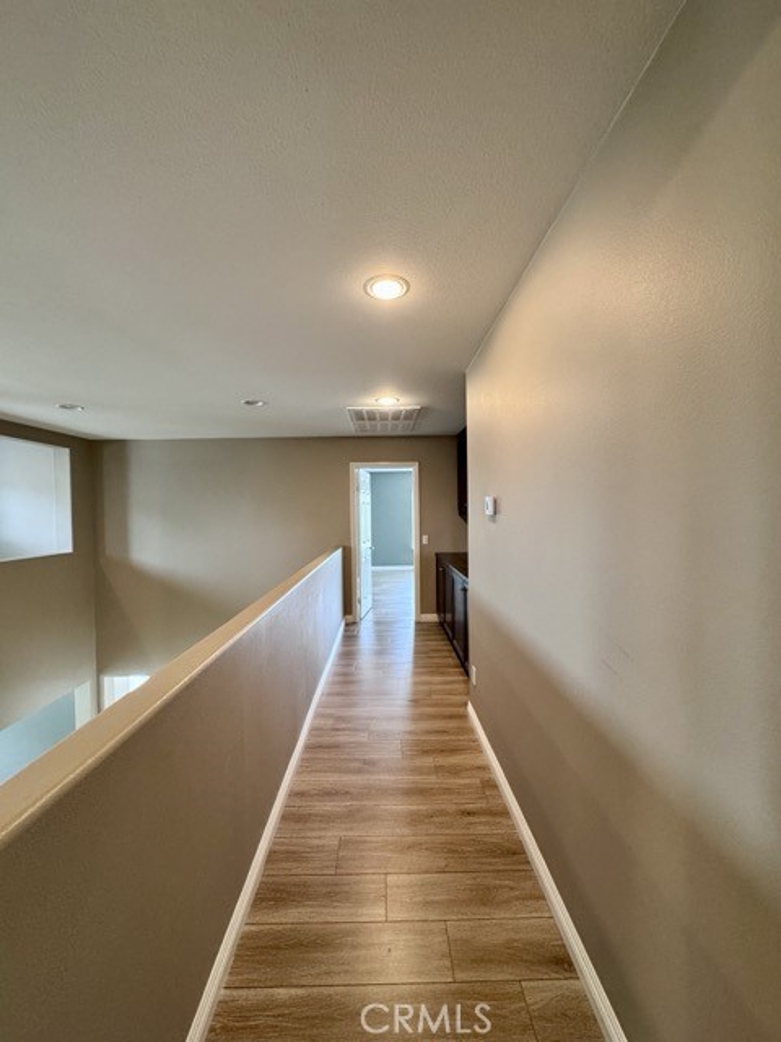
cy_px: 521
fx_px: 421
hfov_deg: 85.7
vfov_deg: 102.1
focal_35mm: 14
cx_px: 390
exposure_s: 1/60
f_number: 2.2
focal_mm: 2.22
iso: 250
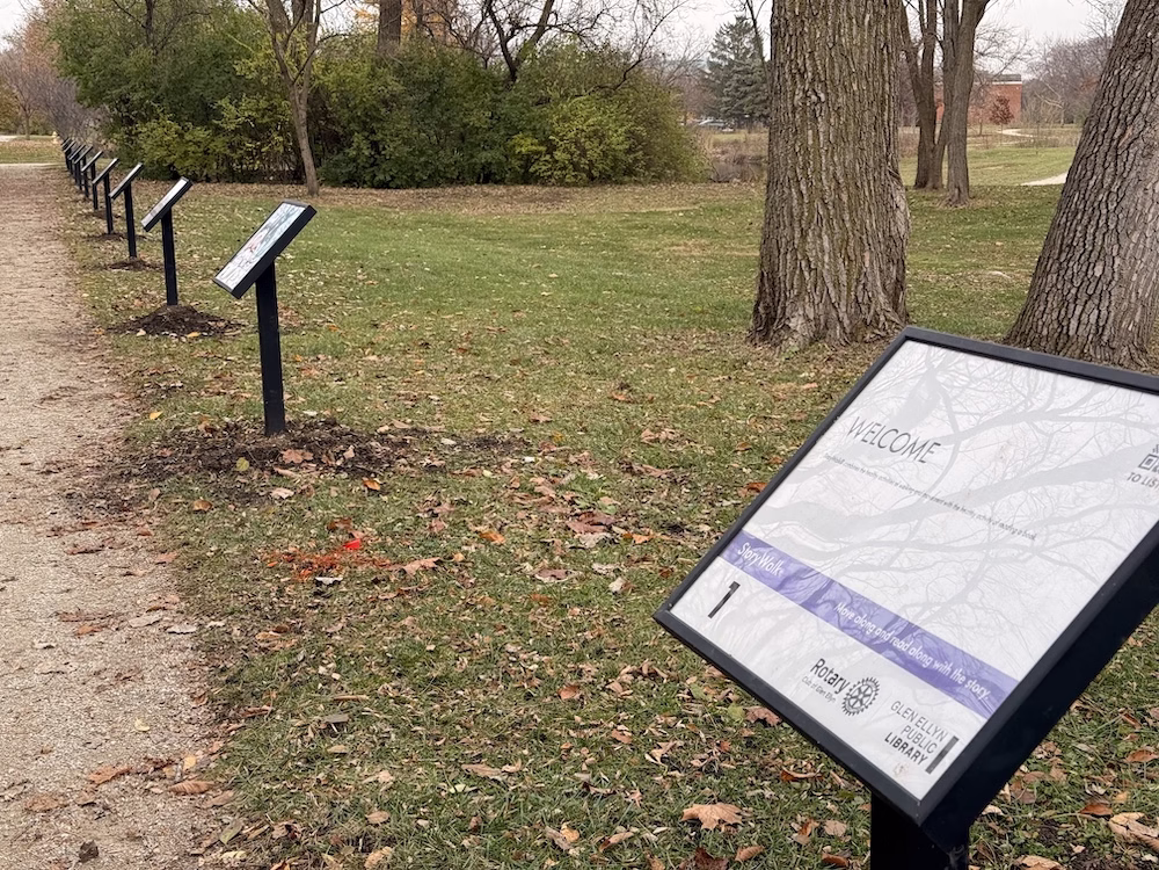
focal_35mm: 48
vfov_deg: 30.3
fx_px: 1607
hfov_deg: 39.7
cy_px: 435
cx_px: 580
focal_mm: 6.76
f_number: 1.78
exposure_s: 1/1838
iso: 100
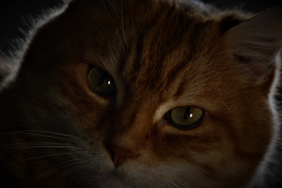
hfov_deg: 3.1
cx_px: 141
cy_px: 94
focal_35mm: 675
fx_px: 5287
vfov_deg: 2.0
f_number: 6
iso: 250
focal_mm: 450
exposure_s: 1/100
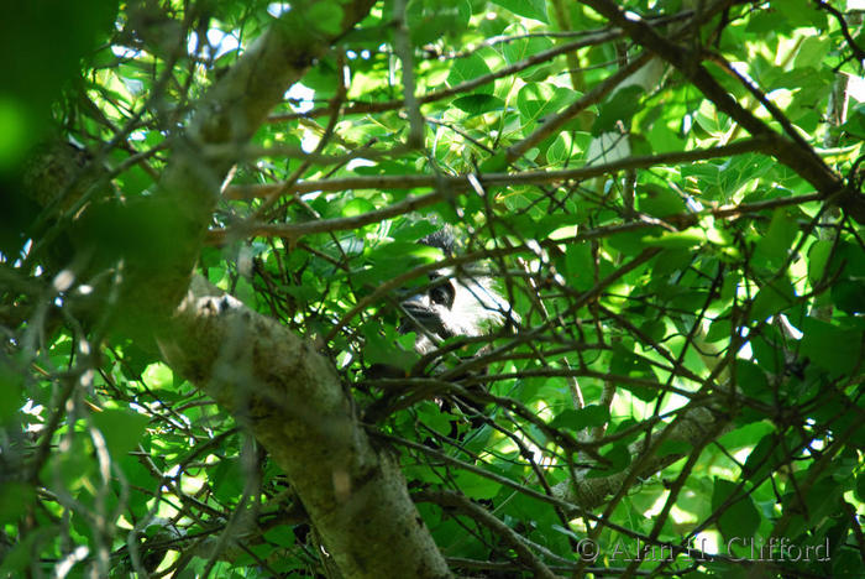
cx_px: 432
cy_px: 290
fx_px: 7214
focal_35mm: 300
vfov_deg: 4.6
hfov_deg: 6.9
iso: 640
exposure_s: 1/100
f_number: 5.6
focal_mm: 200
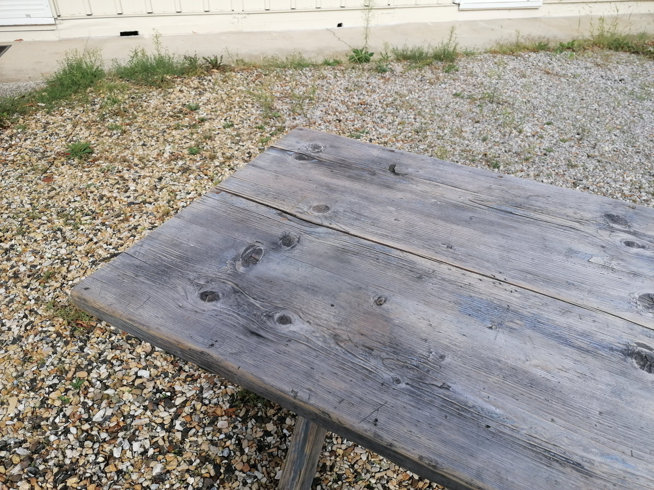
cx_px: 327
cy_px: 245
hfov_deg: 65.3
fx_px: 510
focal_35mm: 27
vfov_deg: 51.4
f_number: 1.8
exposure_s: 1/730
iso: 50
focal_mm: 4.75
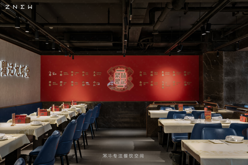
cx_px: 124
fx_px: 303
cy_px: 82
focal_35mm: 44
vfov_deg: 30.5
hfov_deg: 44.5
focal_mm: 44
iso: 200
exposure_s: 1/6
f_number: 6.3
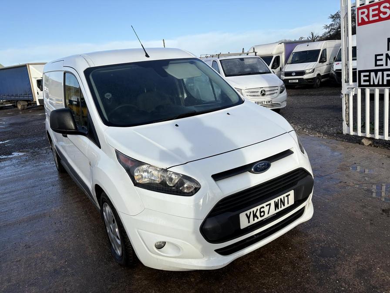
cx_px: 195
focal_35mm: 26
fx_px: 293
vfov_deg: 53.1
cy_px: 146
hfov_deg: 67.3
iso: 50
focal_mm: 5.96
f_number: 1.6
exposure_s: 1/2075
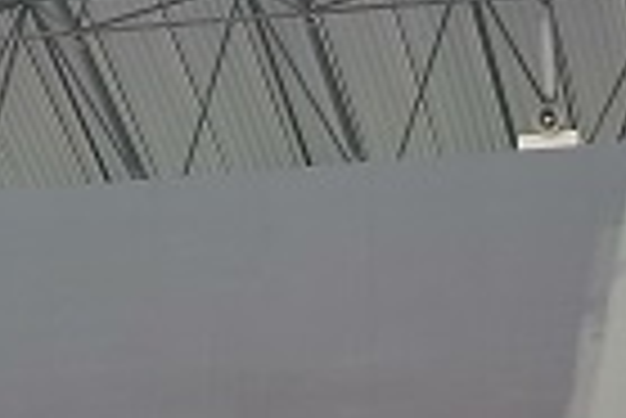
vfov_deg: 7.1
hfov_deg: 11.1
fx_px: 3203
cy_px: 912
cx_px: 432
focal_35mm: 184
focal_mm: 5.58
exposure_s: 1/234
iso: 50
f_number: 1.8
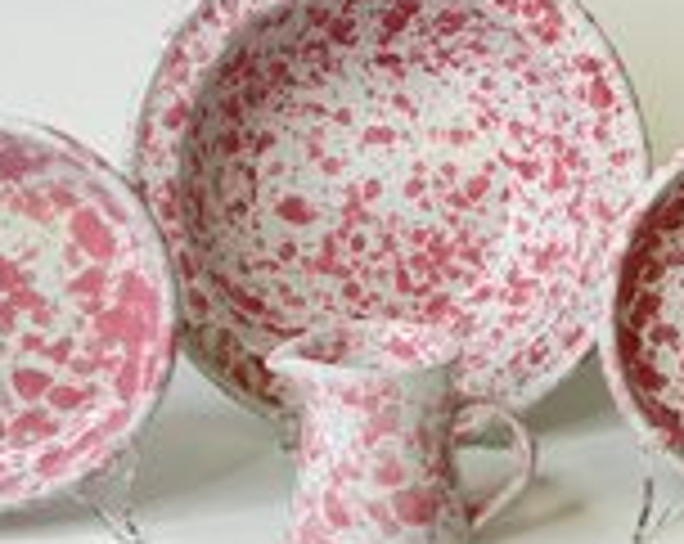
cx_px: 394
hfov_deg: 29.6
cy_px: 312
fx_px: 1293
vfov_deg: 23.8
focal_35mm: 64
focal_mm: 3
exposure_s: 1/120
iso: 40
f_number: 1.8
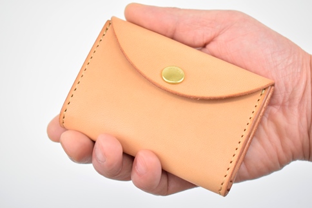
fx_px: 624
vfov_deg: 18.9
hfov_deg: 28.1
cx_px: 156
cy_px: 104
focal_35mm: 72
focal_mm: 48
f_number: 5.3
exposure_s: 1/250
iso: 2000
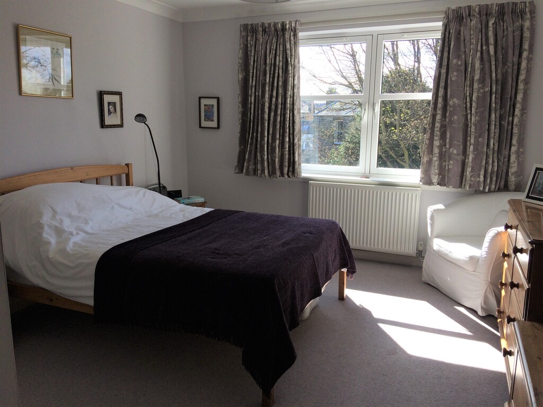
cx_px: 272
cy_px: 204
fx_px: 455
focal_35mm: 29
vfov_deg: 48.2
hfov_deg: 61.7
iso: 32
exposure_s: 1/370
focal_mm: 4.15
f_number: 2.2
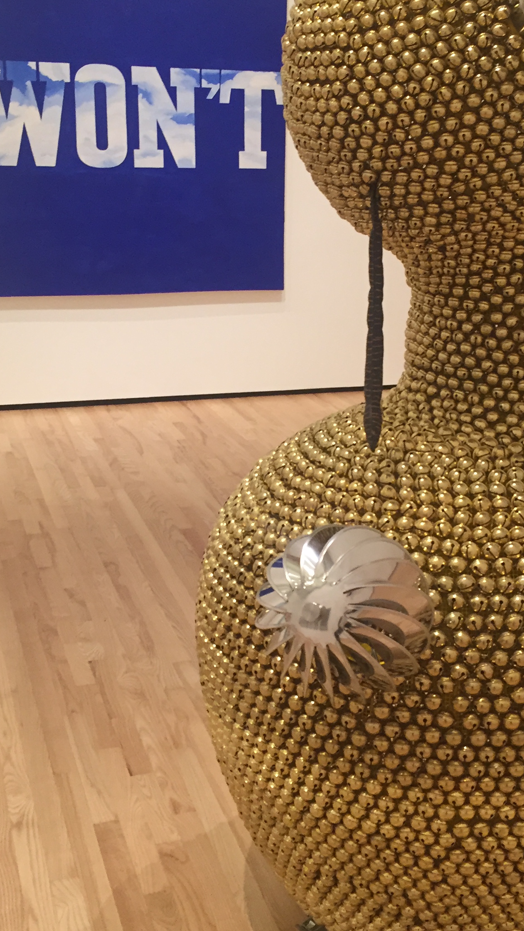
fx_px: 1136
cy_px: 419
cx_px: 325
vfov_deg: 44.5
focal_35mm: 46
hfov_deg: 25.9
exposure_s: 1/30
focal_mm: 4.15
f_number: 2.2
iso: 125
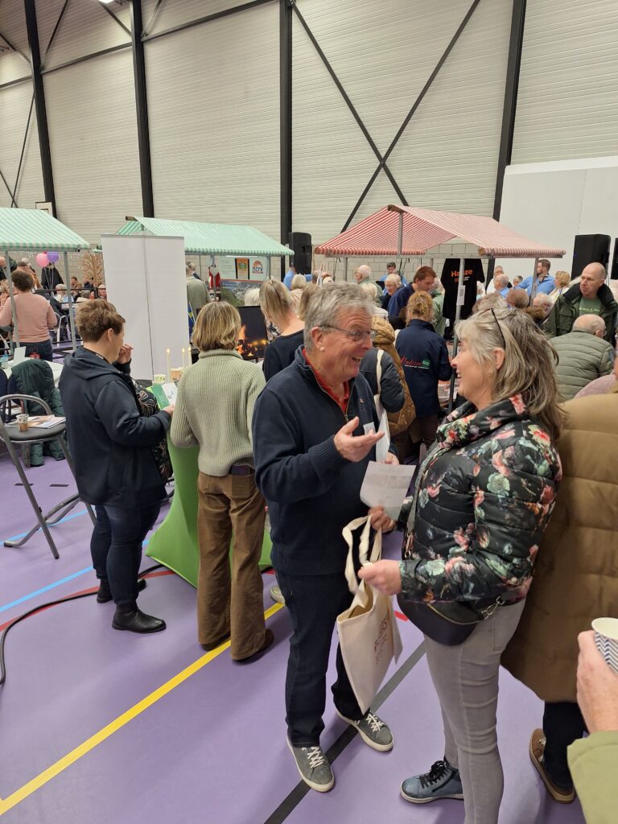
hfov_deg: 58.9
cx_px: 309
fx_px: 547
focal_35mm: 23
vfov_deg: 73.9
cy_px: 412
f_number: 1.8
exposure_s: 1/50
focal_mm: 5.54
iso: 160
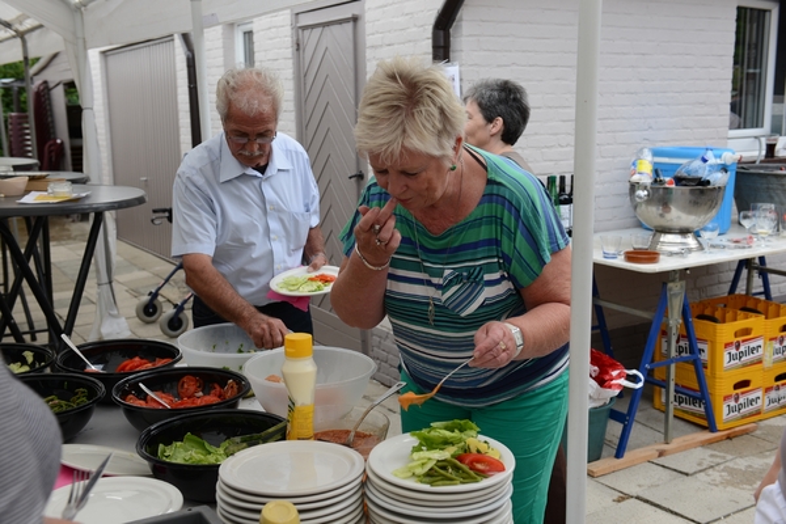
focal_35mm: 38
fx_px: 830
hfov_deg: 50.7
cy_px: 262
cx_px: 393
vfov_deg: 35.1
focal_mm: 38
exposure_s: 1/125
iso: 200
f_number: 5.6
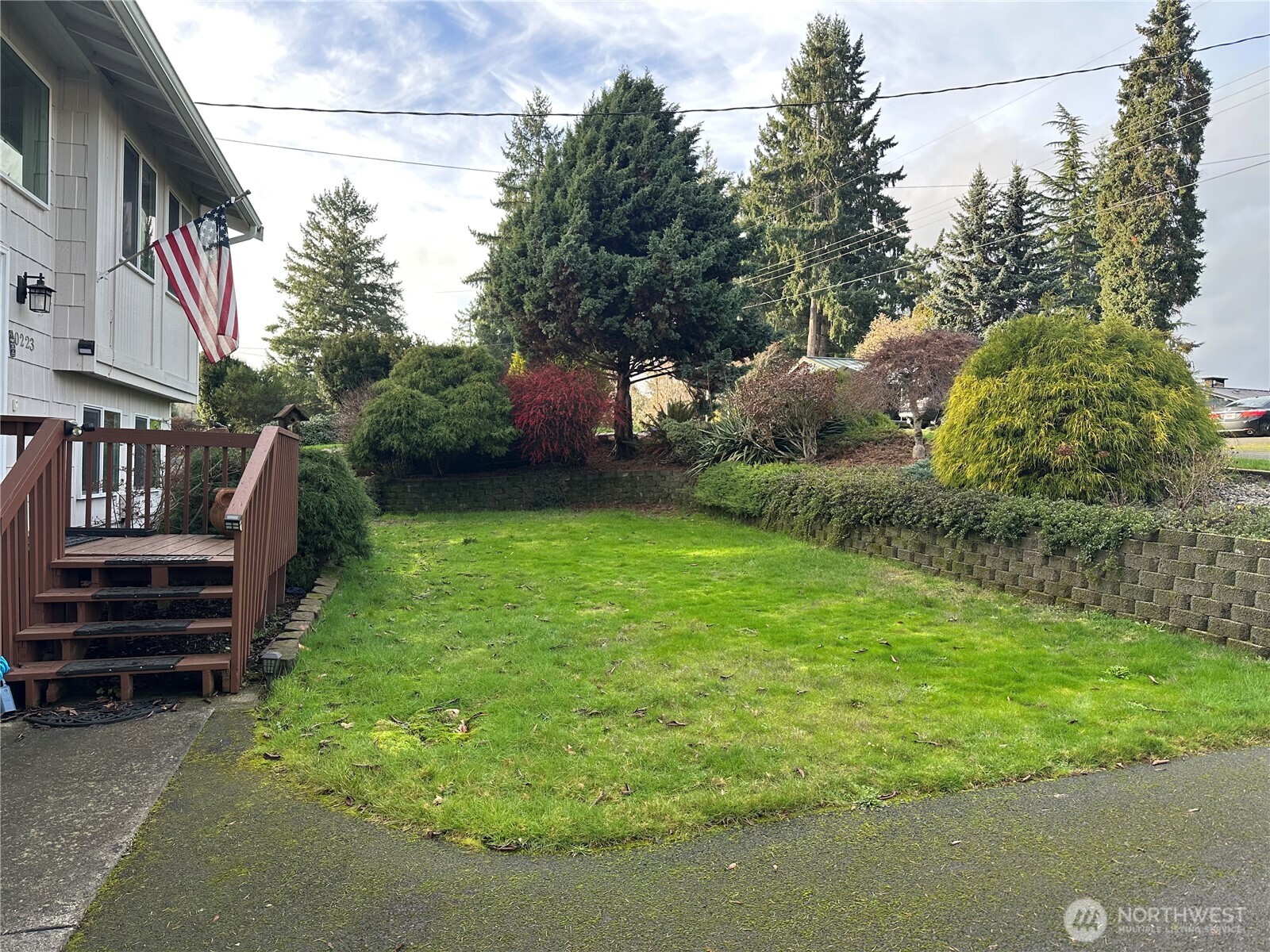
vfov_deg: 56.8
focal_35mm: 24
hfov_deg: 71.6
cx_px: 635
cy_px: 476
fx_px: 881
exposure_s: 1/412
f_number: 1.78
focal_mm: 6.86
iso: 80
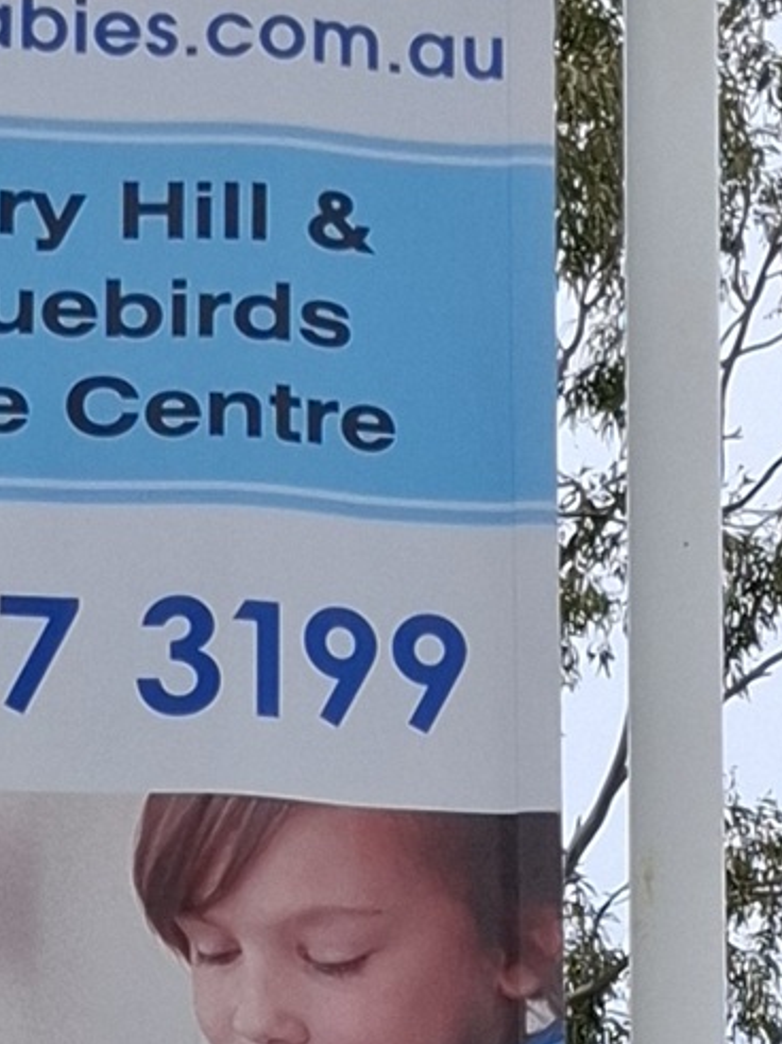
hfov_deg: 8.6
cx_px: 372
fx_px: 5183
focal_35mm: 172
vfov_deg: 10.8
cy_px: 1826
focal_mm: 5.54
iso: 50
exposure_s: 1/1980
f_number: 1.8
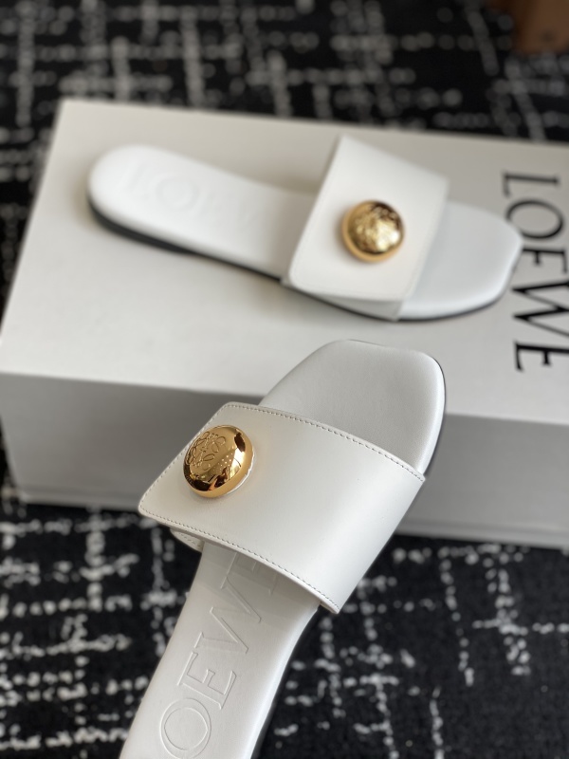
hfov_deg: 28.0
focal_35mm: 52
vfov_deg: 36.8
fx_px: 1140
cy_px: 380
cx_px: 284
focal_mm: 6
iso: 20
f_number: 2
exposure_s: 1/304
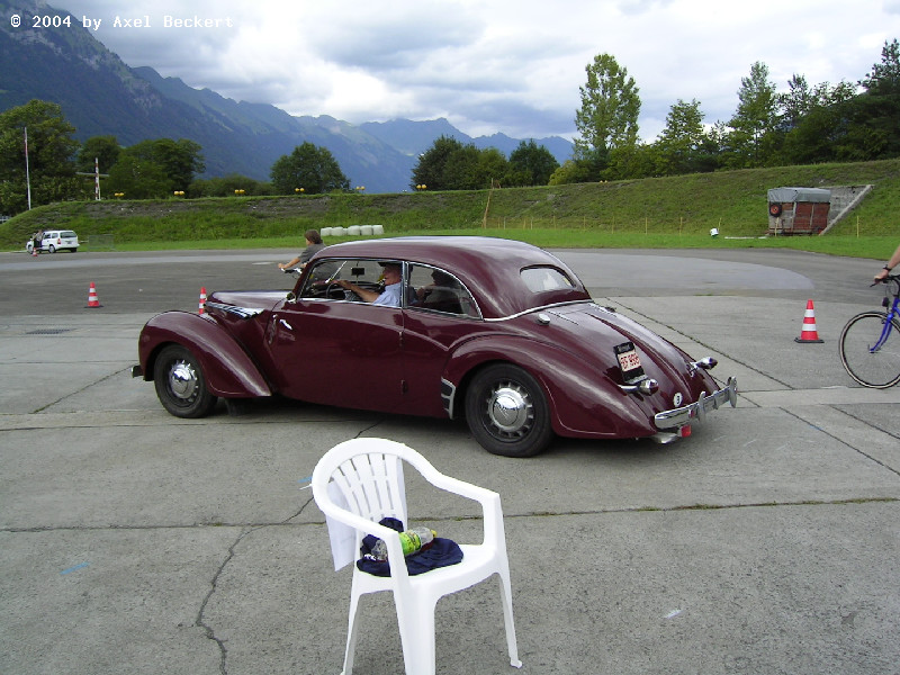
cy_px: 338
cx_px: 450
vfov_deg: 39.7
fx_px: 936
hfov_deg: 51.4
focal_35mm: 36
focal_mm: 5.7
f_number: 4.8
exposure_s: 1/193
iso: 50
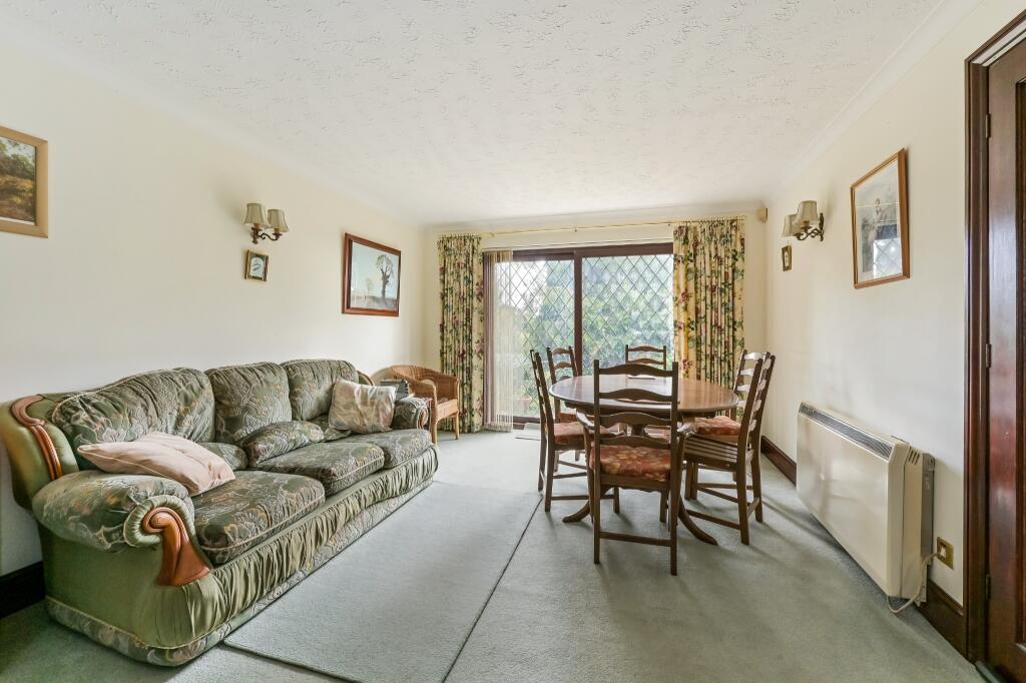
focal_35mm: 14
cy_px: 342
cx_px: 513
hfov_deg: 104.3
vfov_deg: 81.2
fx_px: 399
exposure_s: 1/4
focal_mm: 14
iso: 400
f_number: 13
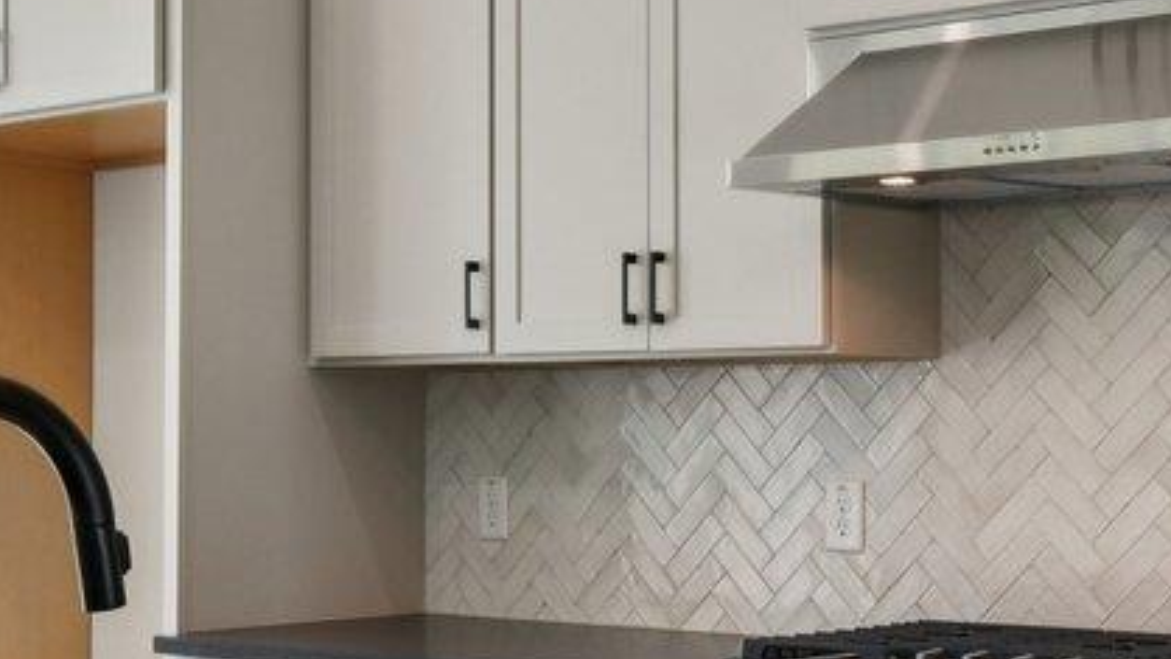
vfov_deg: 15.7
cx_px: 602
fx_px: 2391
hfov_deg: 27.5
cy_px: 435
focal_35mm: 77
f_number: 8
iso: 400
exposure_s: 1/125
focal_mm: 15
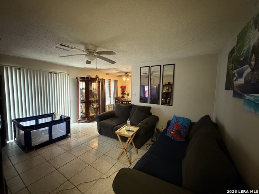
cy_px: 97
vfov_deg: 85.7
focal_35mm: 14
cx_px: 130
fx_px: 105
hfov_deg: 102.1
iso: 1000
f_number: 2.2
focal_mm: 2.22
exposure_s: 1/40
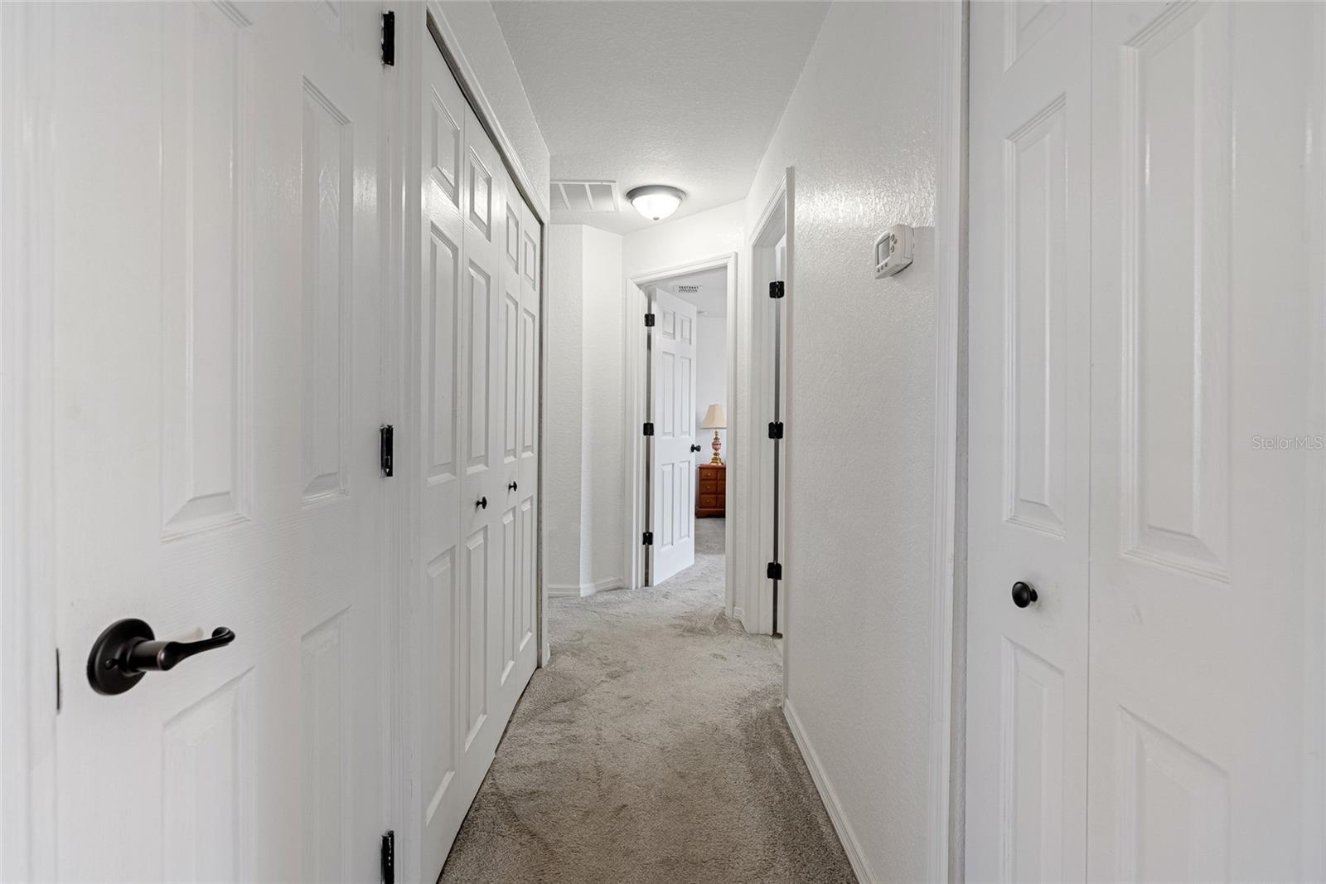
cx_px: 663
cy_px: 442
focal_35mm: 16
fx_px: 589
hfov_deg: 96.7
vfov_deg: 73.7
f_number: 8
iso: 400
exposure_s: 1/200
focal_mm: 16
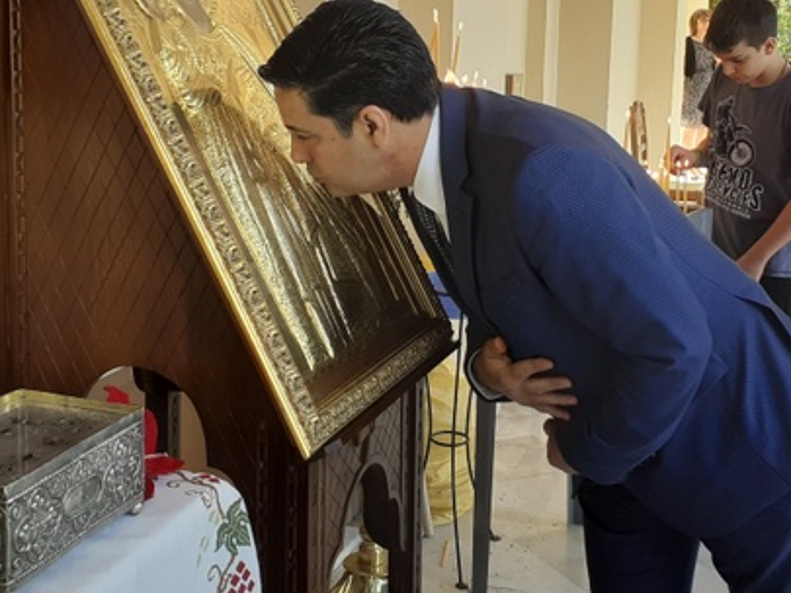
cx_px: 307
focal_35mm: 40
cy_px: 199
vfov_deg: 35.6
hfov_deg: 46.5
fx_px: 914
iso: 40
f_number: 1.9
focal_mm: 3.6
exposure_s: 1/207
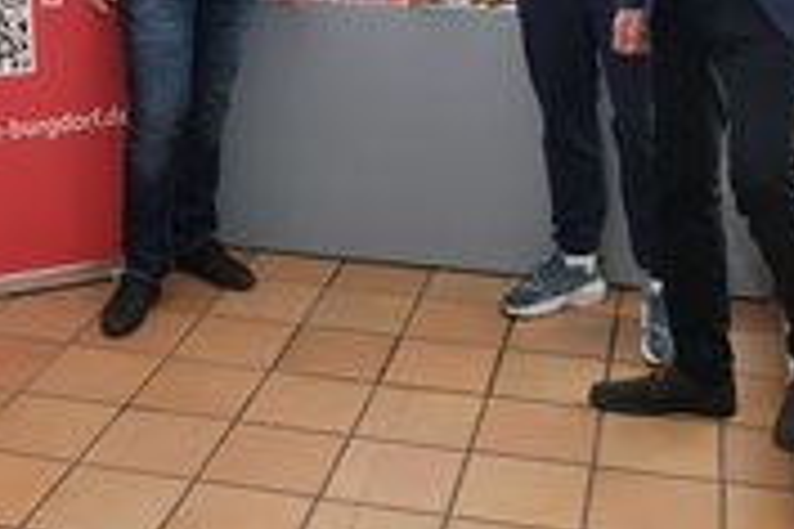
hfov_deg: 32.9
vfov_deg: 21.6
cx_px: 354
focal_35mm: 61
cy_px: 18
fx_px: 1345
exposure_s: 1/160
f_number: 6.4
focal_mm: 18
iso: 640
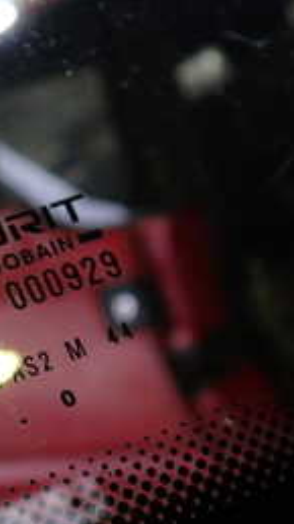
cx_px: -26
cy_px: 357
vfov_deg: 27.7
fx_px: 1054
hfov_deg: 15.5
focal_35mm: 76
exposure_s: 1/30
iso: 200
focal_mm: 5.4
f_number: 2.3
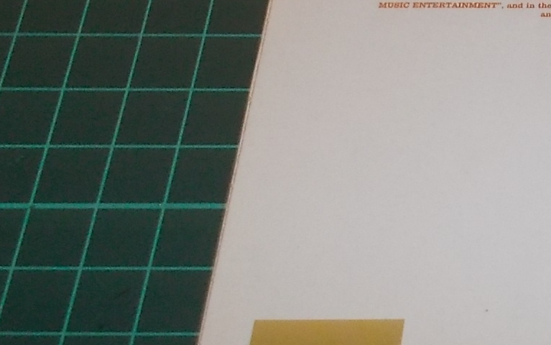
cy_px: -1
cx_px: 754
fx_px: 1367
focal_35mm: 91
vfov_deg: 14.2
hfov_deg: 20.4
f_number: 3.3
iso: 200
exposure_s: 1/30
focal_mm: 4.1
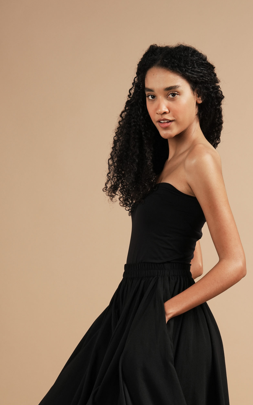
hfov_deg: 10.1
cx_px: 176
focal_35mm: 129
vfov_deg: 16.0
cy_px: 344
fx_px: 1423
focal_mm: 70
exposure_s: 1/125
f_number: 10
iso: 250
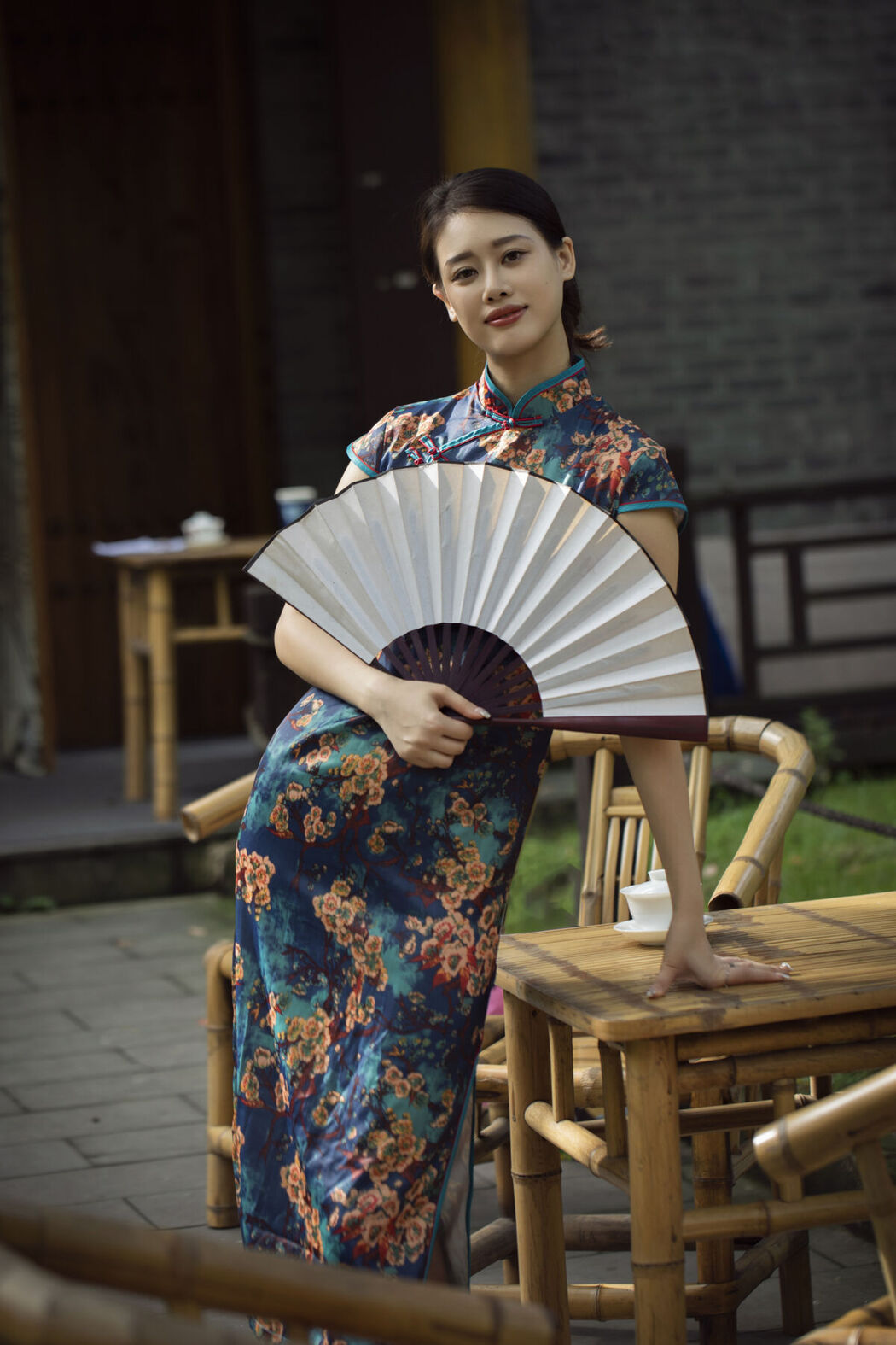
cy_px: 672
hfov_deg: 13.8
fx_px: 3696
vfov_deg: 20.6
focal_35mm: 99
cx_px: 448
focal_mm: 100
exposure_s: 1/200
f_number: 3.5
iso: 160
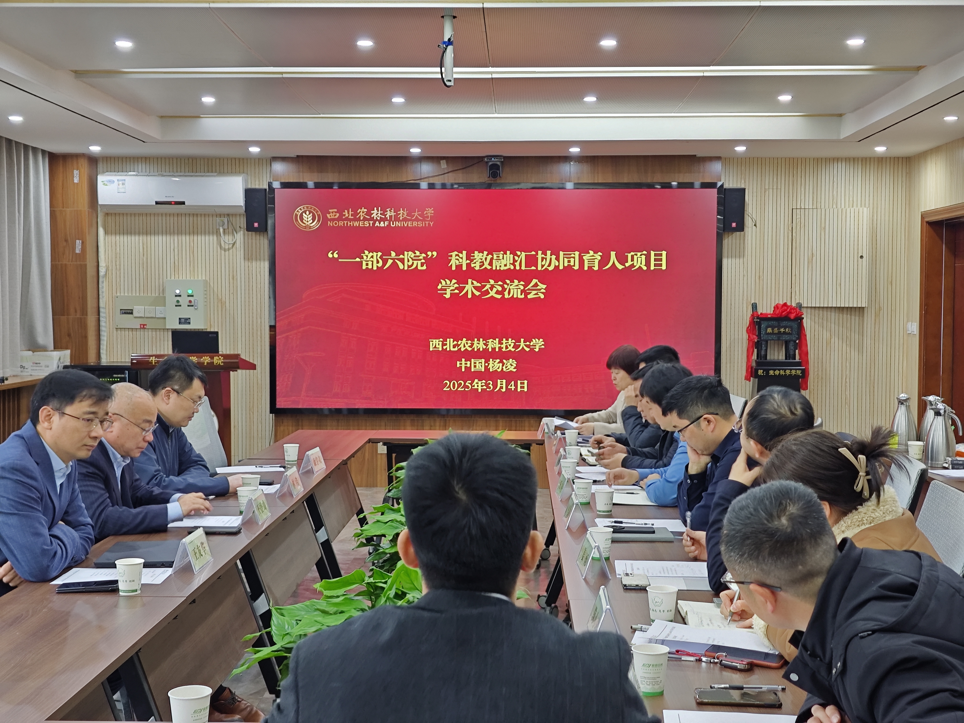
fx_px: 1281
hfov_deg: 41.2
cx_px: 482
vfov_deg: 31.5
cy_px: 362
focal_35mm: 46
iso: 320
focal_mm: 6.55
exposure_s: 1/33.3
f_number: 1.6
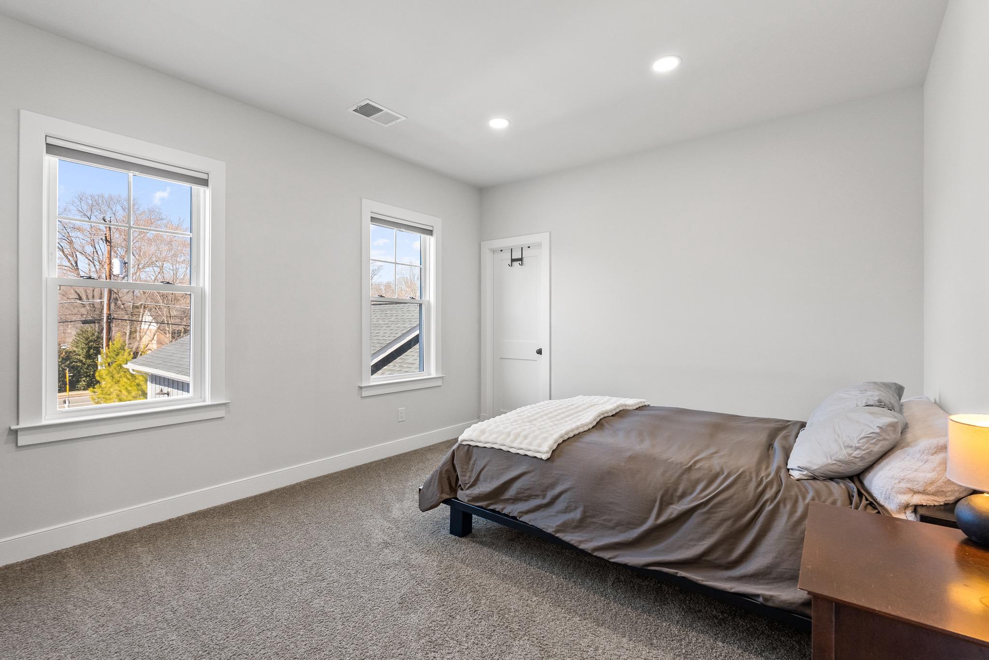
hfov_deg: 96.7
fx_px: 440
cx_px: 494
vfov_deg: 73.8
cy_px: 330
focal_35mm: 16
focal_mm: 16
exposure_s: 1/25
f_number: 6.3
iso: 800
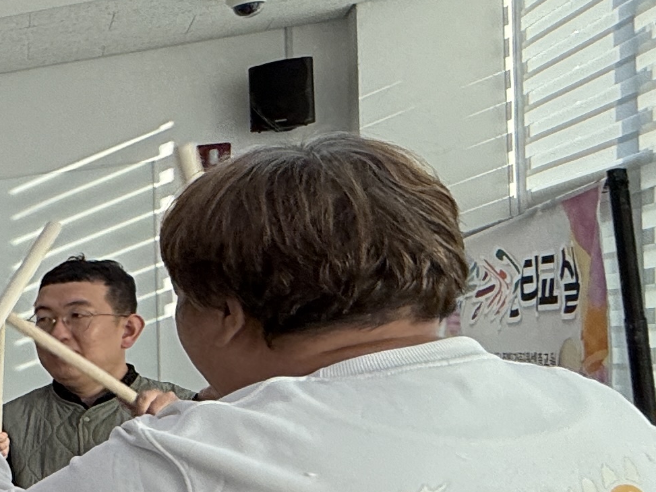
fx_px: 1099
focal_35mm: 58
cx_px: -672
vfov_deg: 24.8
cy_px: 398
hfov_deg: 18.9
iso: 50
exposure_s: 1/127
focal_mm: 2.22
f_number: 2.2
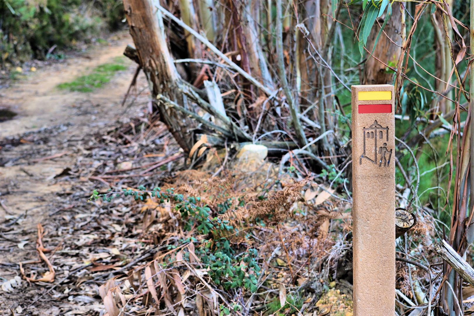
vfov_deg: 16.6
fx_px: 1086
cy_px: 158
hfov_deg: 24.6
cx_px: 237
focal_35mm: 82
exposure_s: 1/100
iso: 400
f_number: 5
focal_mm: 55
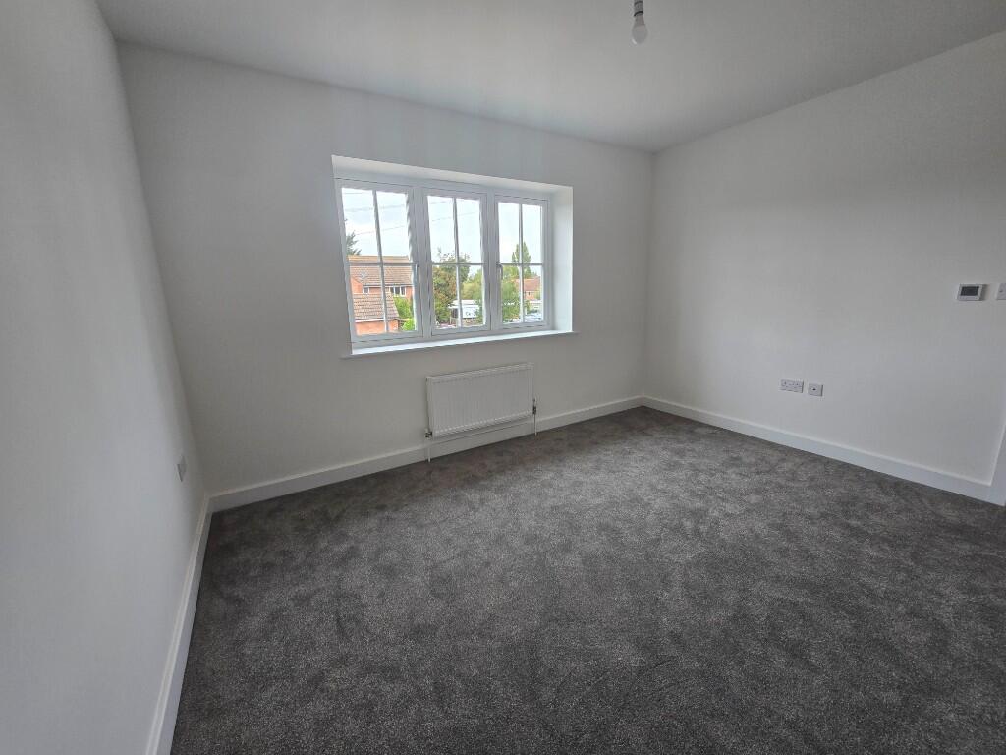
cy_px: 378
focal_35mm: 13
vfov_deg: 89.9
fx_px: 378
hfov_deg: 106.2
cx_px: 503
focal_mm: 2.2
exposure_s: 1/100
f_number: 2.2
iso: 100
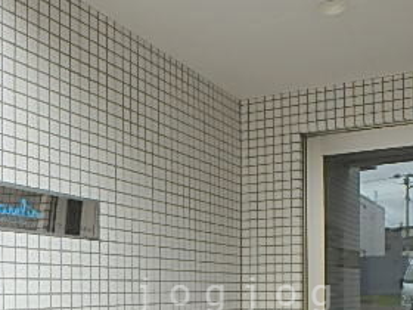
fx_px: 573
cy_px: 295
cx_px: 237
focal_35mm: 48
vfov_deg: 28.7
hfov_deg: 39.6
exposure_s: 1/320
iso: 125
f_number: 3.5
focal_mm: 3.7
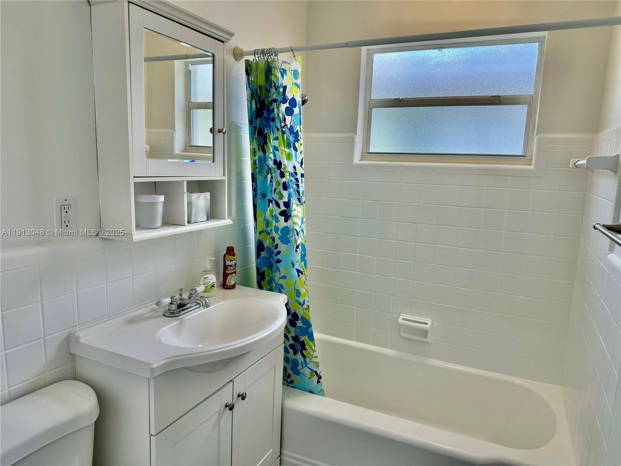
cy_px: 233
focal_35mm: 24
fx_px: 431
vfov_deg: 56.8
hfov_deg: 71.6
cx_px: 310
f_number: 1.78
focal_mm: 6.86
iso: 80
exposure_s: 1/209
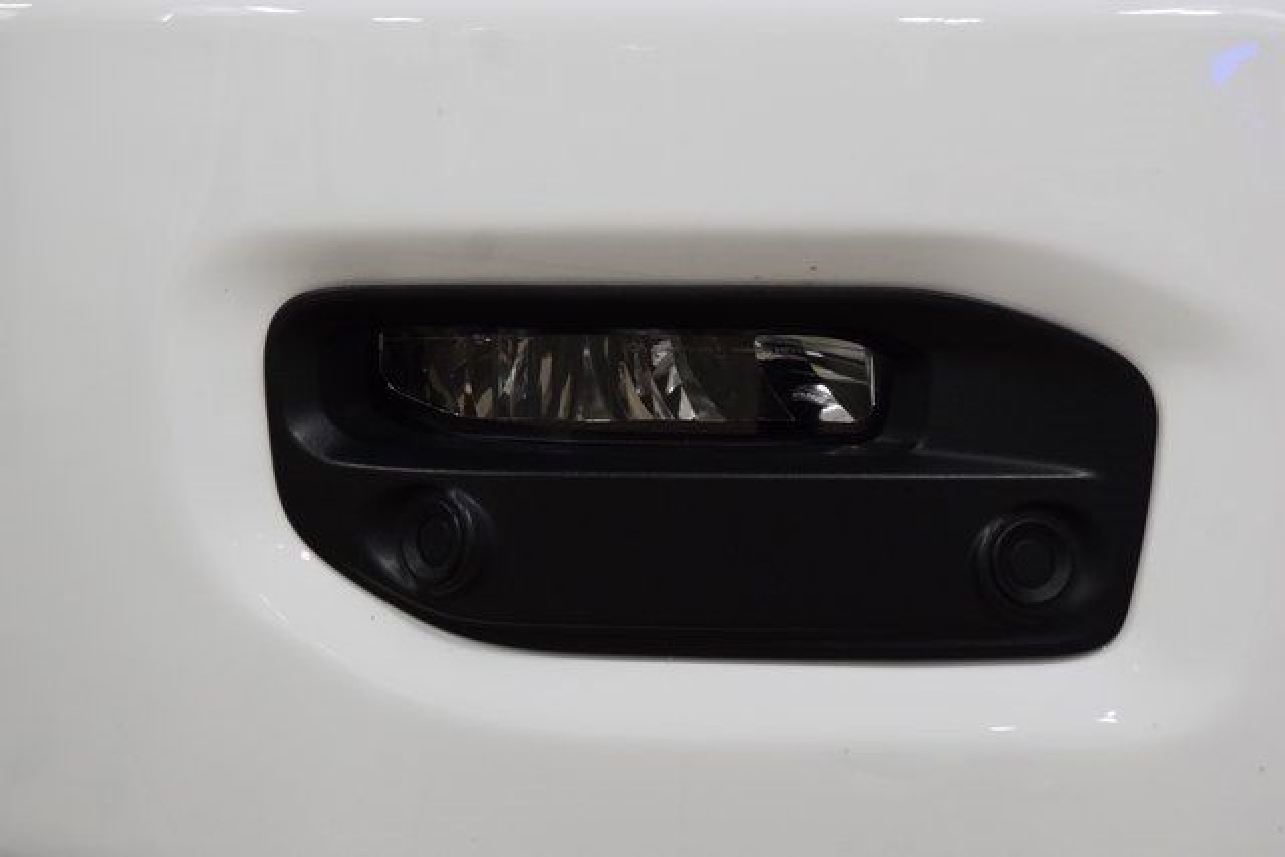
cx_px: 642
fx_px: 3749
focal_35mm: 105
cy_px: 428
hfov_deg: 19.5
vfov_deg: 13.0
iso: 1600
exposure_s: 1/125
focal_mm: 70
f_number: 5.6
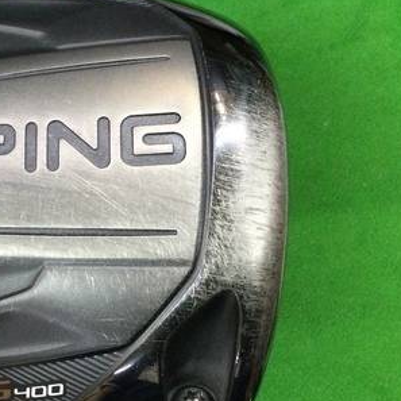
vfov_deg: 29.1
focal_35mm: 59
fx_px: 773
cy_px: 223
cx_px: 30
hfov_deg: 27.8
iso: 100
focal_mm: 3.3
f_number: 2.4
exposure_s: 1/30
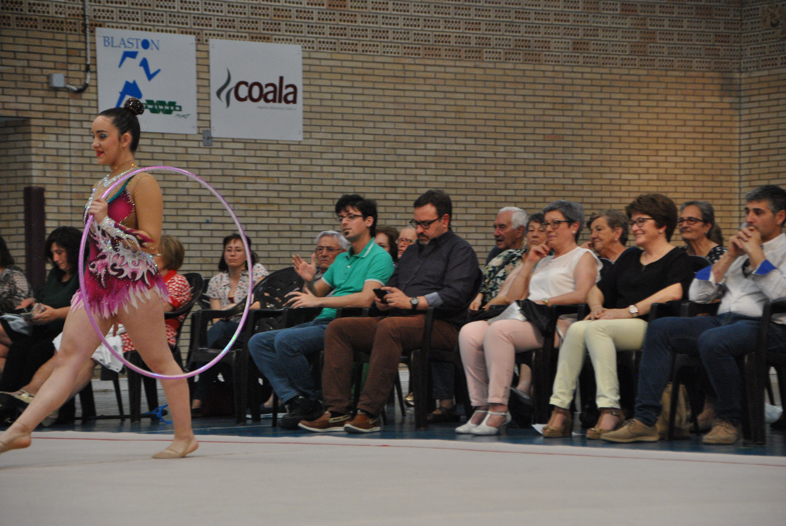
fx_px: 3344
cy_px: 263
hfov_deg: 13.4
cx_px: 393
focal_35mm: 153
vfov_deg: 9.0
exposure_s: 1/200
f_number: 5.6
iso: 800
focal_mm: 102
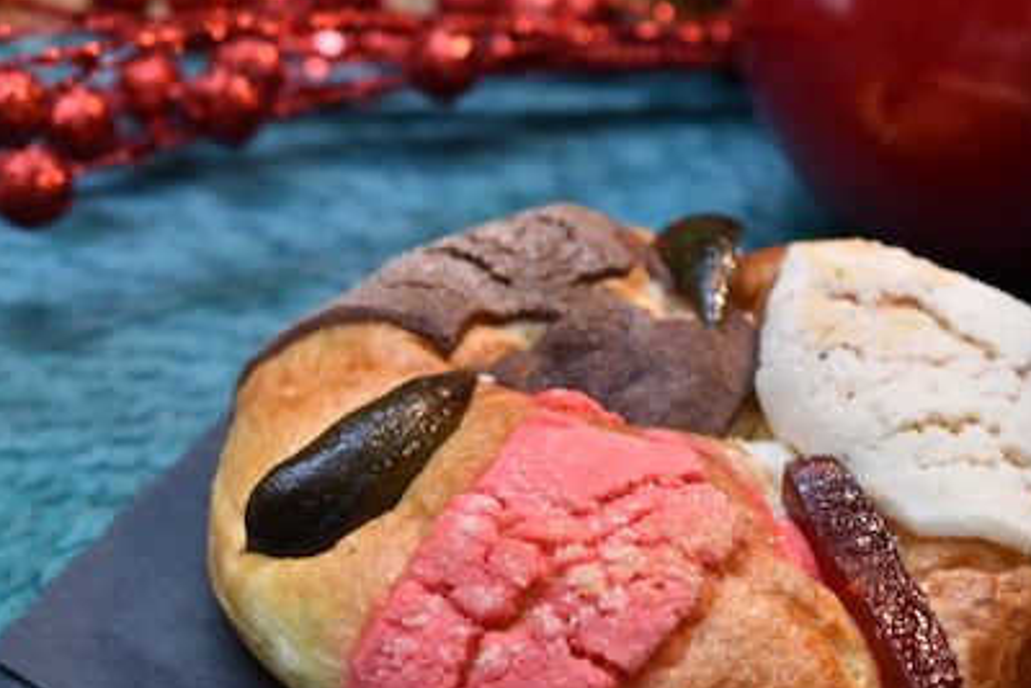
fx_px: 3438
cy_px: 399
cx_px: 608
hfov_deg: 17.0
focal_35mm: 120
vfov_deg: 11.4
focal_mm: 40
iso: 400
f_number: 4
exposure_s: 1/30
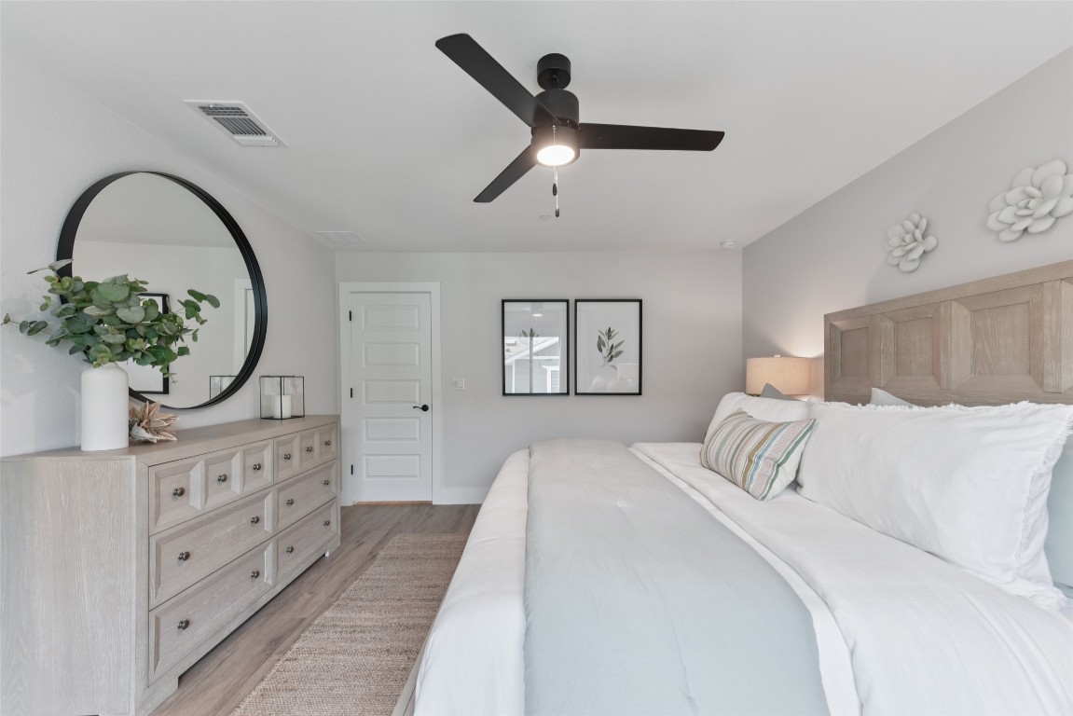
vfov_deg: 81.2
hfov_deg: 104.2
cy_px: 358
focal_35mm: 14
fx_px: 417
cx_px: 536
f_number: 8
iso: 125
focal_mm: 14
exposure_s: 1/8
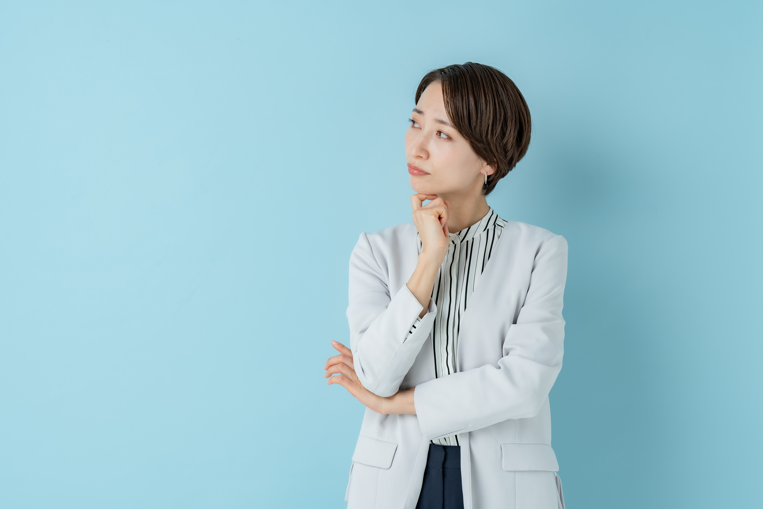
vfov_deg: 13.4
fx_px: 2161
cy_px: 254
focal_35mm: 102
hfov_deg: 20.0
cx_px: 382
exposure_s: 1/125
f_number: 8
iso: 100
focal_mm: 102
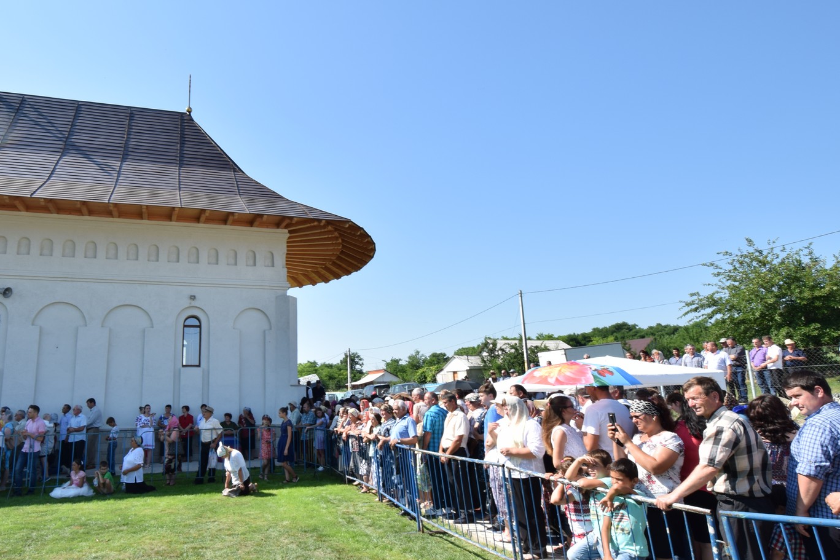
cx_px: 283
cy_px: 294
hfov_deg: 78.7
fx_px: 490
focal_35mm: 21
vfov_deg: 59.5
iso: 100
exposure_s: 1/100
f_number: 9
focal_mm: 10
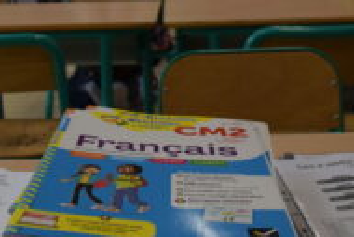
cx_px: 145
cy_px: -5
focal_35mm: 63
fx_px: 620
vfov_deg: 20.8
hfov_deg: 31.8
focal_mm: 20
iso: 400
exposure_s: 1/100
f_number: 5
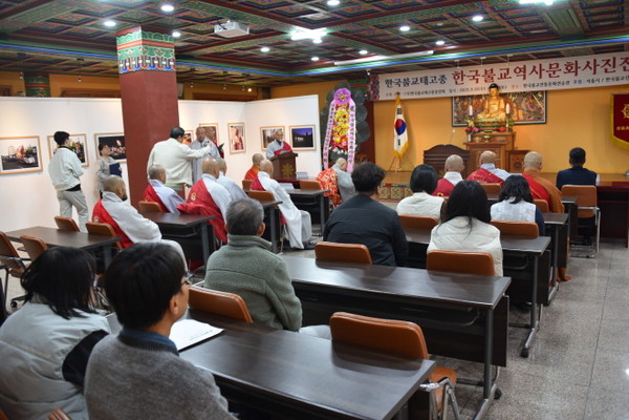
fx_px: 489
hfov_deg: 65.5
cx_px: 314
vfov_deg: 46.4
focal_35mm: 28
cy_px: 210
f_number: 4
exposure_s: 1/60
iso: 800
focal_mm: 28
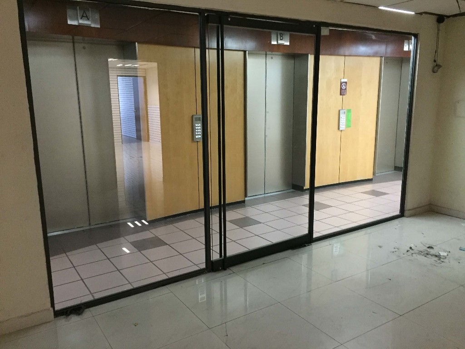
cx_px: 232
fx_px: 390
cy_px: 174
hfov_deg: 61.7
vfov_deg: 48.2
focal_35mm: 29
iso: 250
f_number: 2.2
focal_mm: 4.15
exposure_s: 1/15
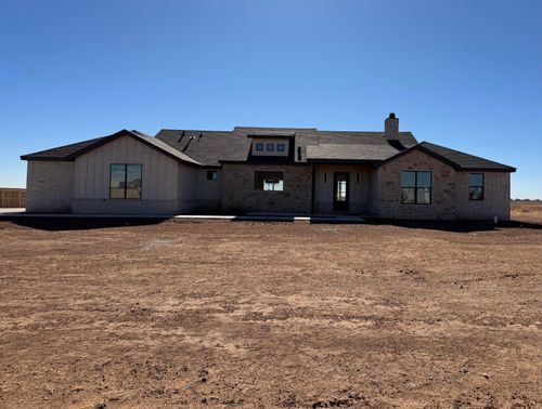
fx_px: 377
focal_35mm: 24
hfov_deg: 71.4
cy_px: 204
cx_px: 271
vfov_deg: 57.1
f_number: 1.78
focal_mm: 6.76
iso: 80
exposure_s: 1/7092
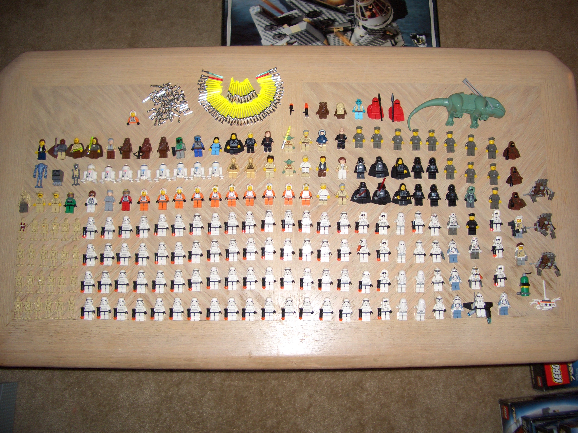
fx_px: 584
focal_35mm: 35
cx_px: 289
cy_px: 216
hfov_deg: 52.6
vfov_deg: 40.7
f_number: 2.6
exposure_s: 1/60
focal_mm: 5.8
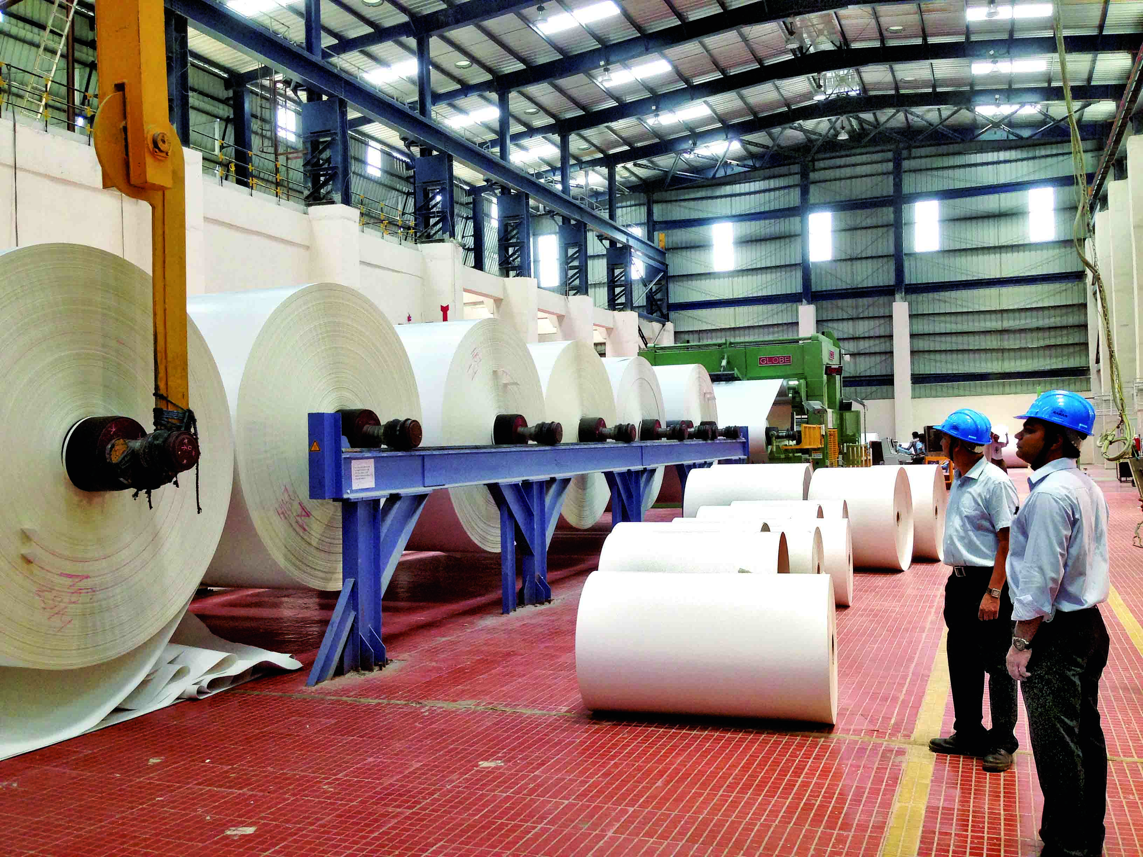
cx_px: 572
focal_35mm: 33
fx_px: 1090
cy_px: 428
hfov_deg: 55.4
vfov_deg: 42.9
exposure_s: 1/120
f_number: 2.4
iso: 100
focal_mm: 4.13
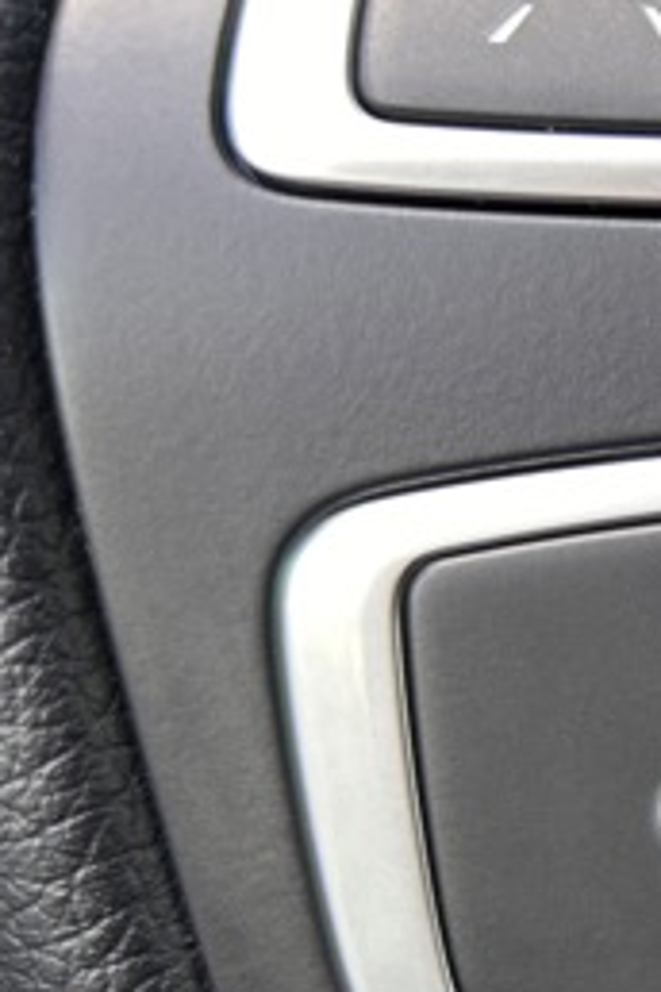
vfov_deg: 24.1
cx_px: 1476
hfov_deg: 13.1
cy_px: 600
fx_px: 2313
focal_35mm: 84
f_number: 1.5
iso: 125
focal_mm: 5.7
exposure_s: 1/93
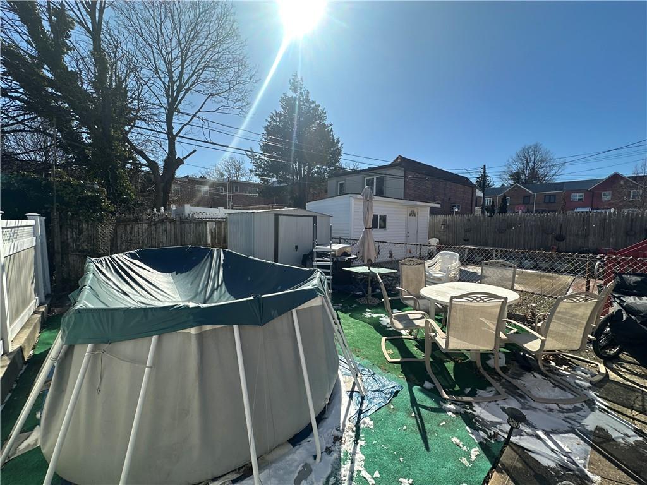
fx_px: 262
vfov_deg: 85.7
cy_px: 242
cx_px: 324
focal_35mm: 14
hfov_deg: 102.1
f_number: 2.2
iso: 50
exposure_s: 1/1595
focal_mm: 2.22
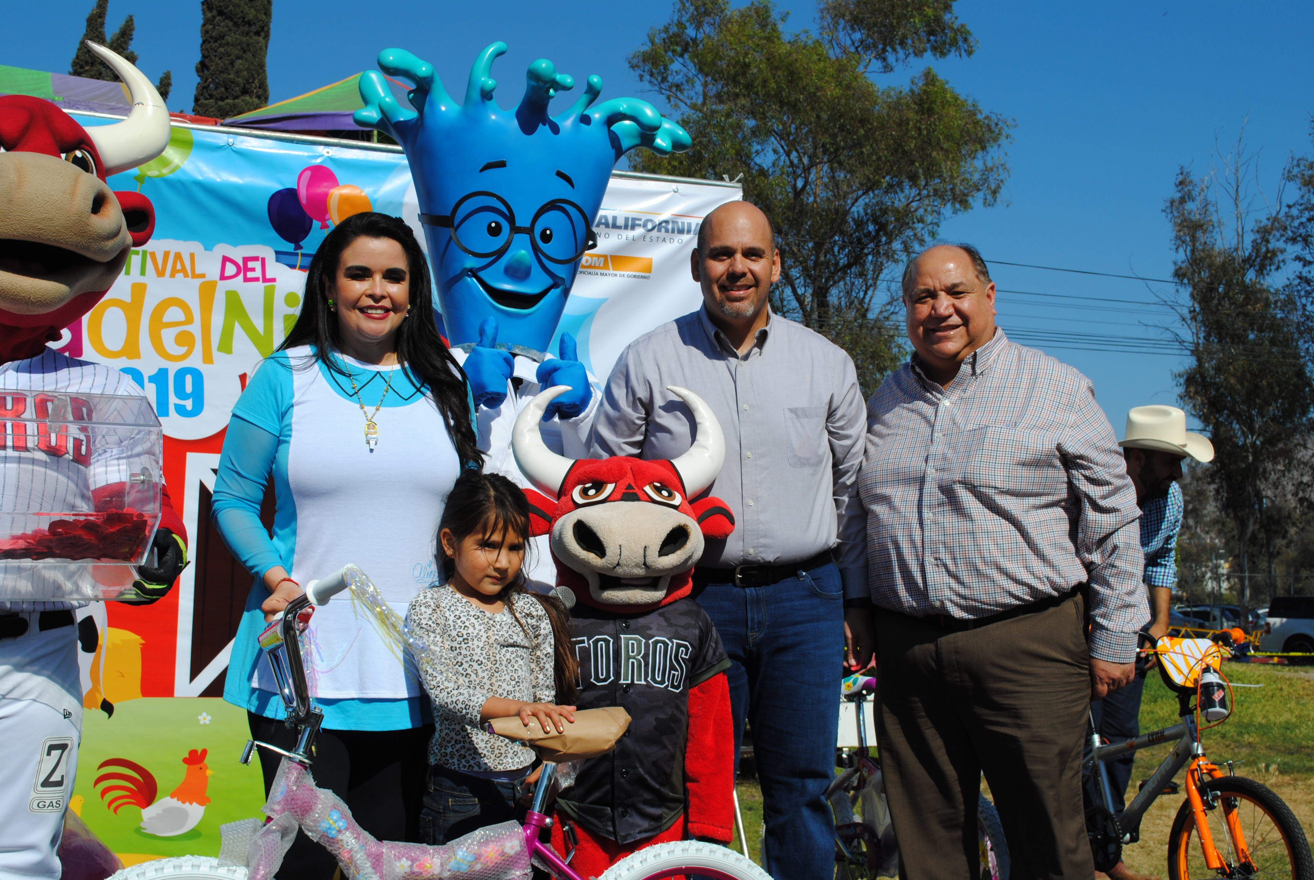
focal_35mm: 44
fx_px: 1590
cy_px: 440
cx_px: 657
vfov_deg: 30.9
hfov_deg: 44.9
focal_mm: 29
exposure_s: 1/320
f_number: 9
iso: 100
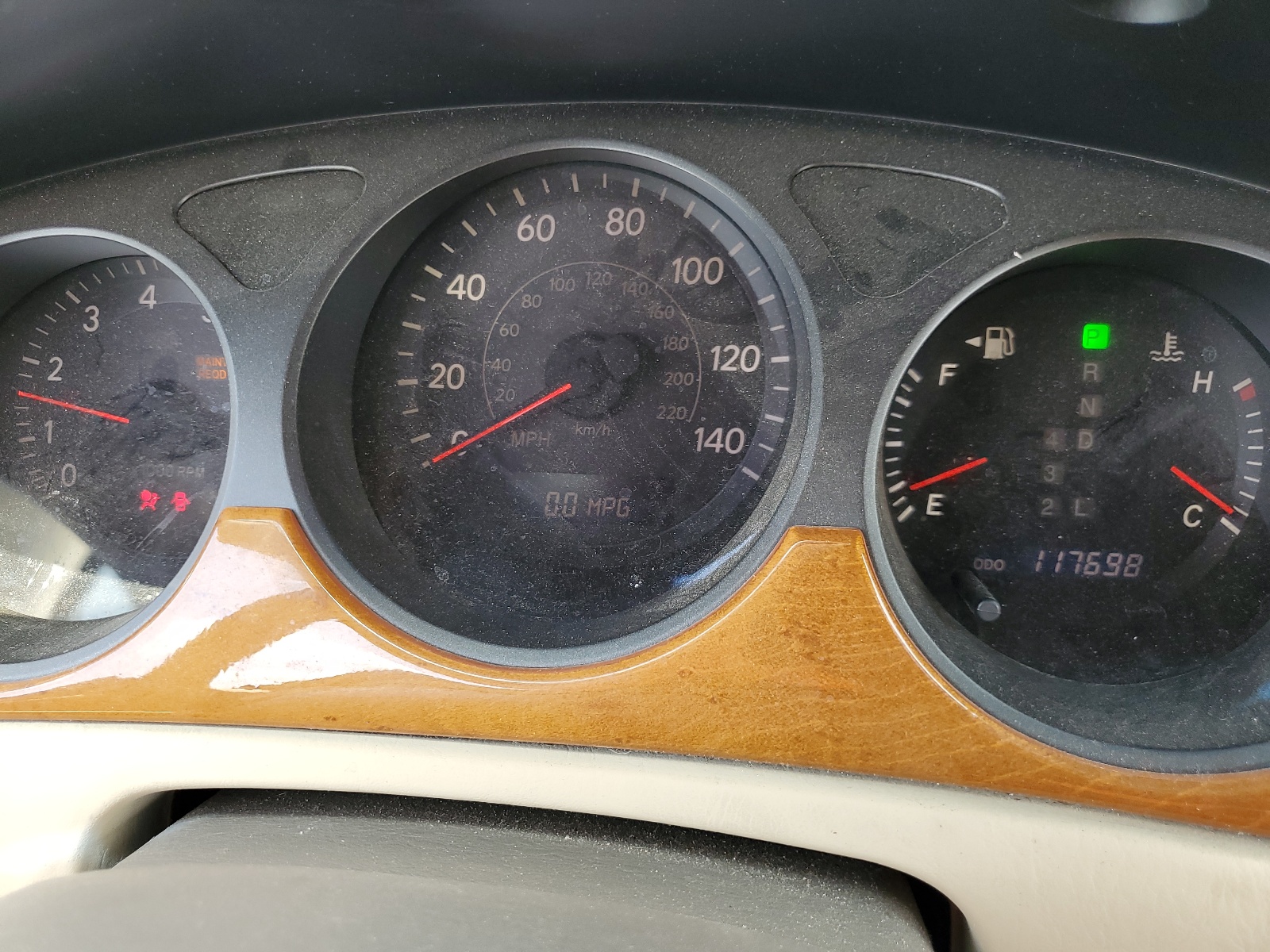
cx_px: 635
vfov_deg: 53.1
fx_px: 954
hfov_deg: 67.3
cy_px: 476
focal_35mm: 26
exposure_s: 1/120
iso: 58
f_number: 1.5
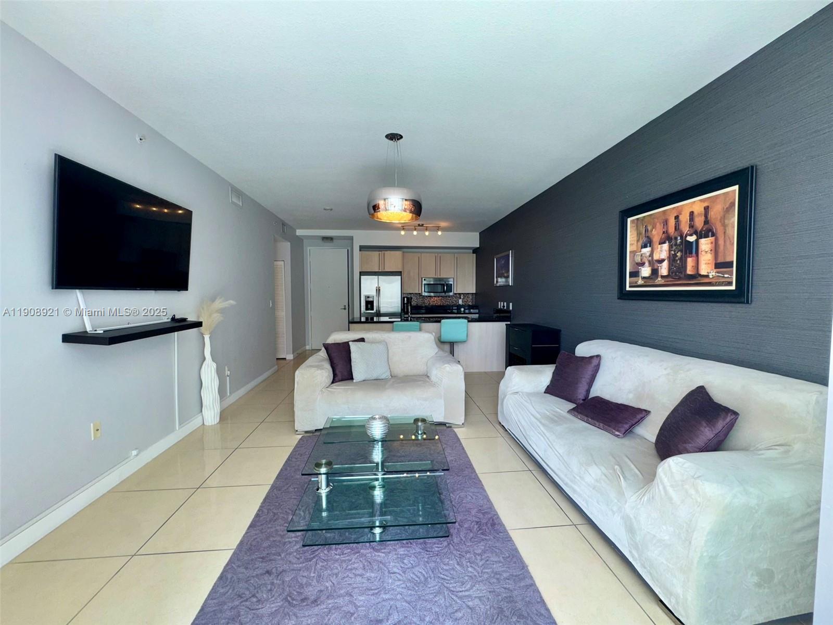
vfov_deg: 85.7
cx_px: 416
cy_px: 312
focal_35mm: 14
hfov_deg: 102.1
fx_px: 337
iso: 32
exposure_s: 1/122
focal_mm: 2.22
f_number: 2.2
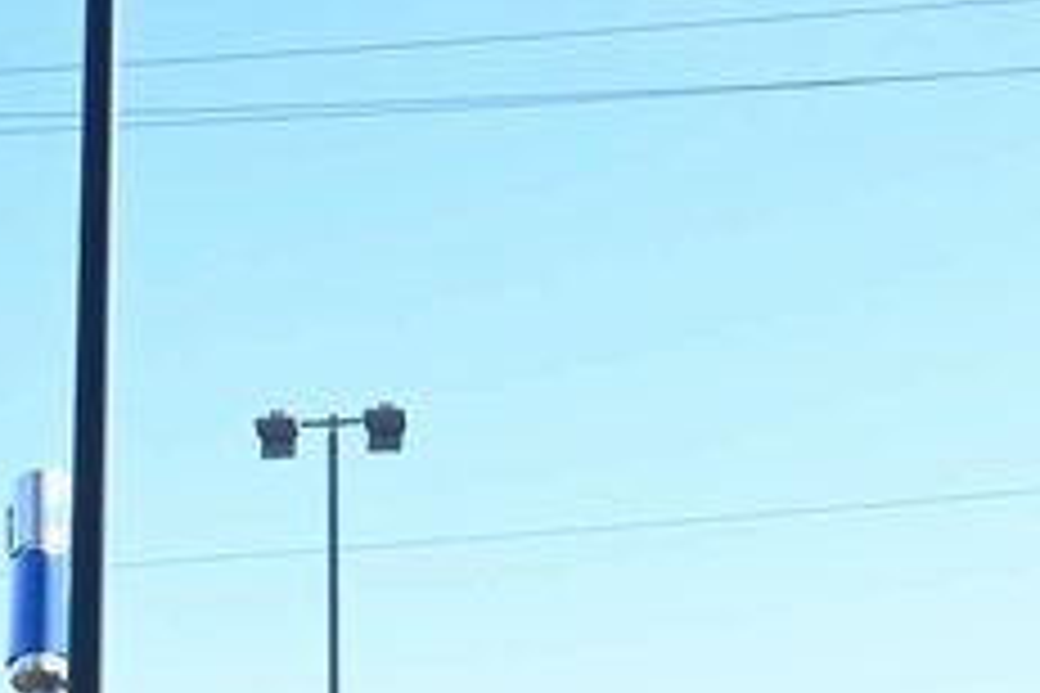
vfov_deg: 8.8
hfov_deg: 12.7
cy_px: 1492
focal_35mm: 146
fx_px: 4217
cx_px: -864
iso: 125
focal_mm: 22
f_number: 5.6
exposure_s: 1/250
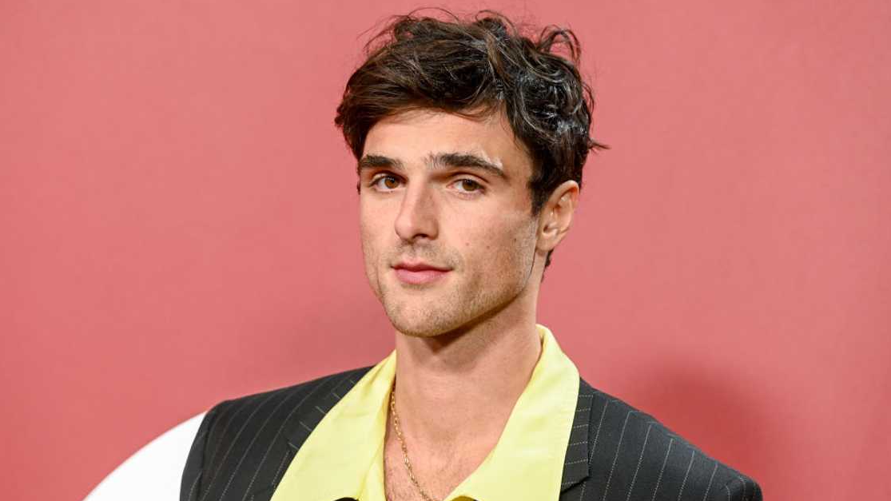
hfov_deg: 15.1
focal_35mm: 142
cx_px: 446
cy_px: 269
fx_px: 3355
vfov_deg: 8.5
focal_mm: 135
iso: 3200
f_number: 3.5
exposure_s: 1/500
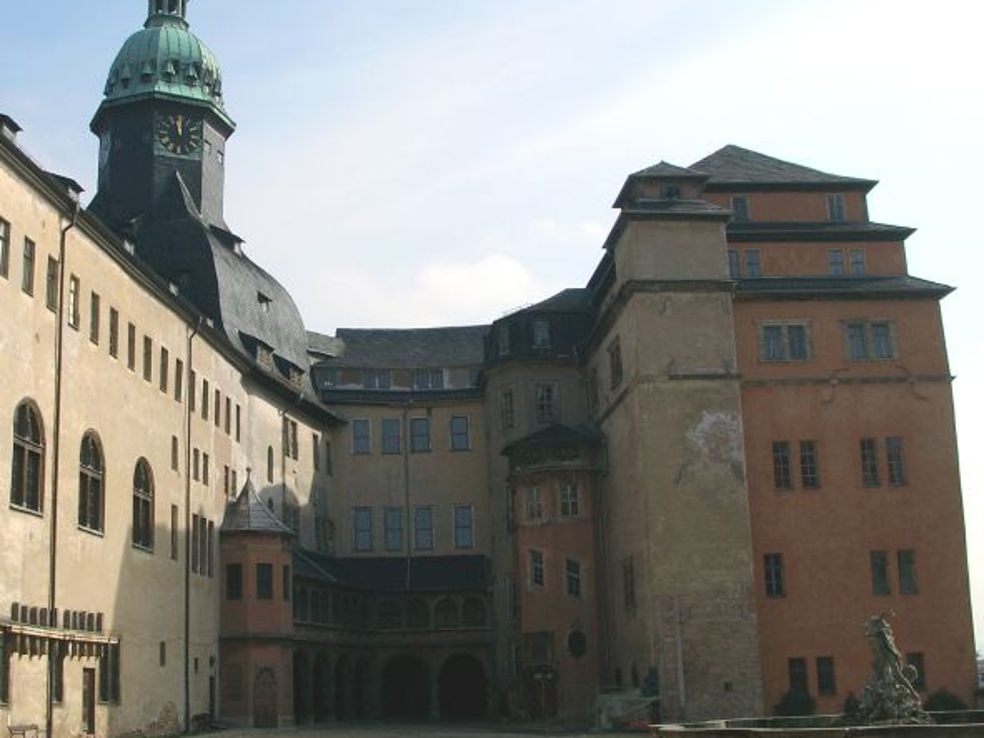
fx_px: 1307
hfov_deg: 41.0
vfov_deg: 31.5
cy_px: 322
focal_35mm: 46
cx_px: 373
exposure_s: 1/638
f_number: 5.6
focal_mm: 7.13
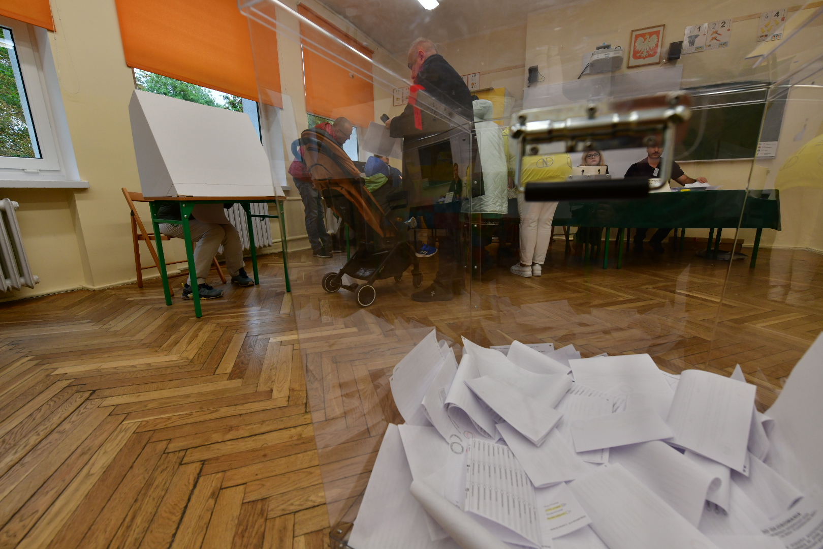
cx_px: 412
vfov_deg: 81.2
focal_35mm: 14
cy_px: 274
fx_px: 320
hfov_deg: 104.3
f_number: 5
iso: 500
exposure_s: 1/250
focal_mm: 14
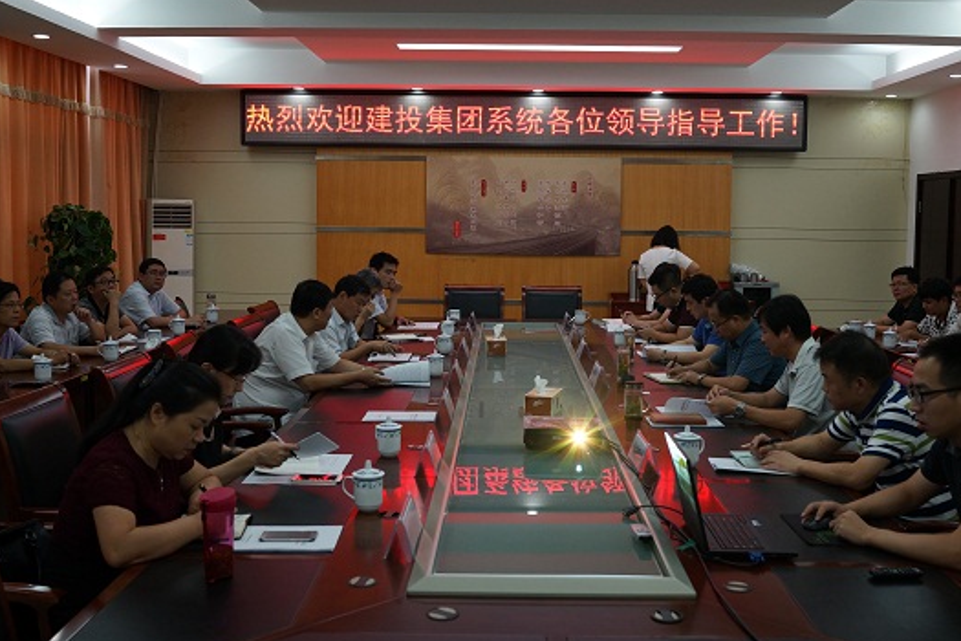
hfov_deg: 48.4
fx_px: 1068
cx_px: 500
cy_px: 286
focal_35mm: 40
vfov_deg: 33.4
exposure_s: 1/80
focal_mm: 35
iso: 1000
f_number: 5.6
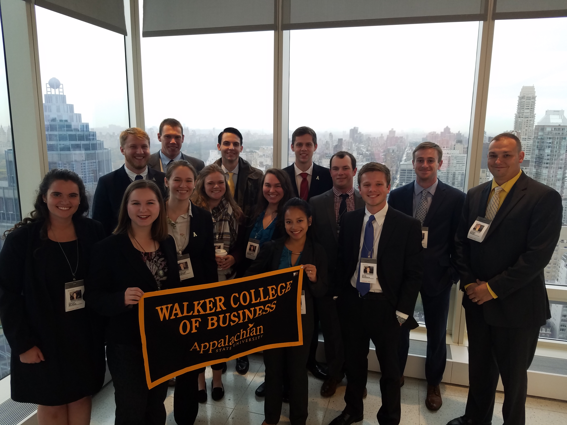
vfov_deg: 53.1
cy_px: 212
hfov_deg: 67.3
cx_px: 284
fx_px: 426
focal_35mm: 26
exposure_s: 1/60
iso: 64
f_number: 1.7
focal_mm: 4.2
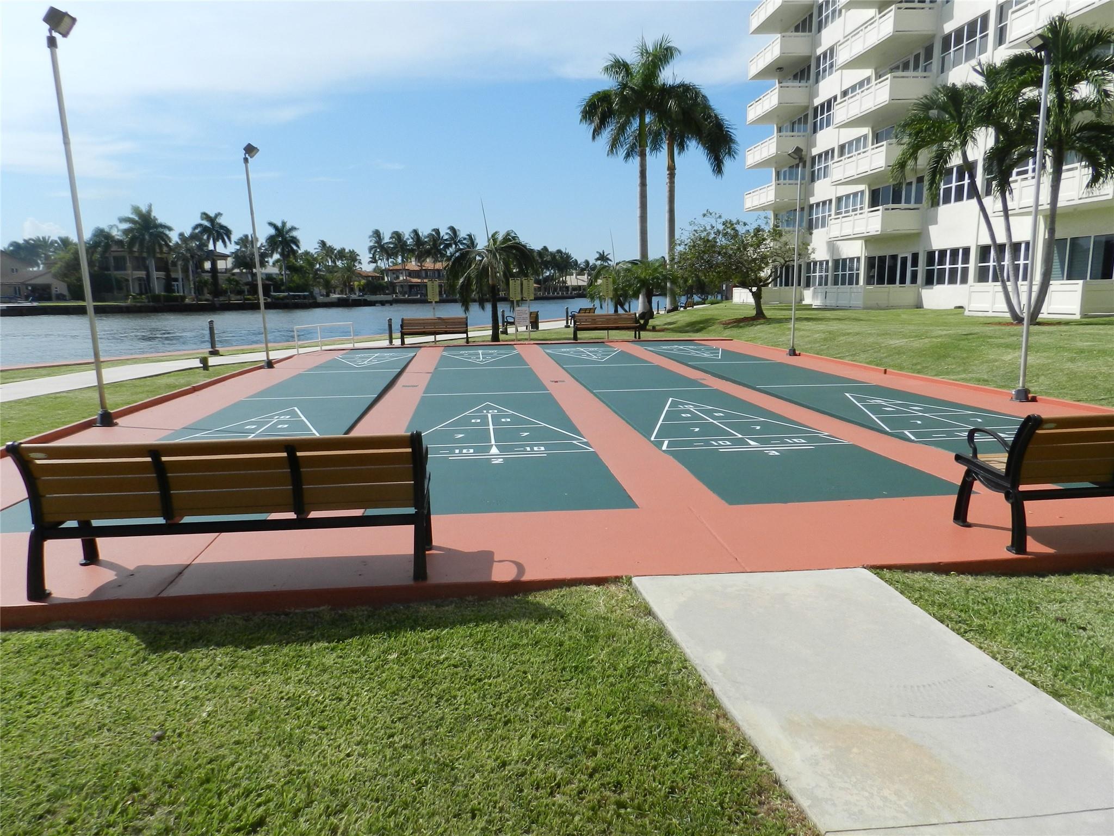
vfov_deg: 58.9
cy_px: 418
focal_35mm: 23
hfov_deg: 73.9
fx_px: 740
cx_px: 557
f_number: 4.5
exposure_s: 1/1000
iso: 160
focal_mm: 4
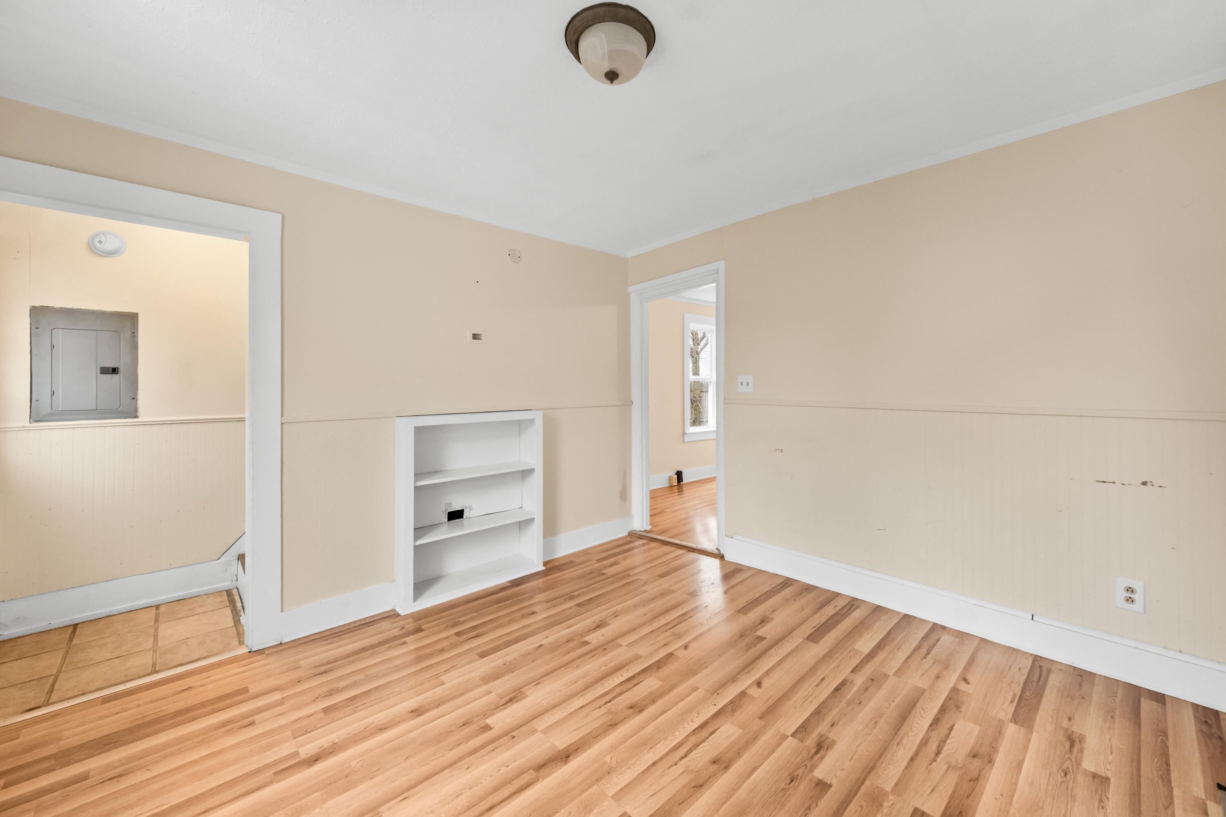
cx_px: 613
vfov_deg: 85.4
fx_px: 443
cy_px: 408
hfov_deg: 108.3
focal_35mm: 13
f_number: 8
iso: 500
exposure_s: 1/5
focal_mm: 8.9
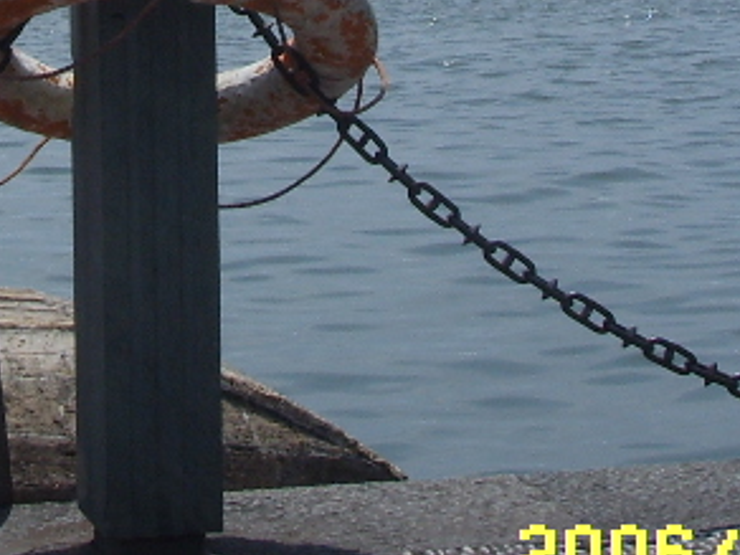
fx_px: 2929
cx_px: 20
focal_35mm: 137
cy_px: -286
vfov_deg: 10.4
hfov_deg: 14.2
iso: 50
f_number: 6.3
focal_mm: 6.6
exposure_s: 1/500
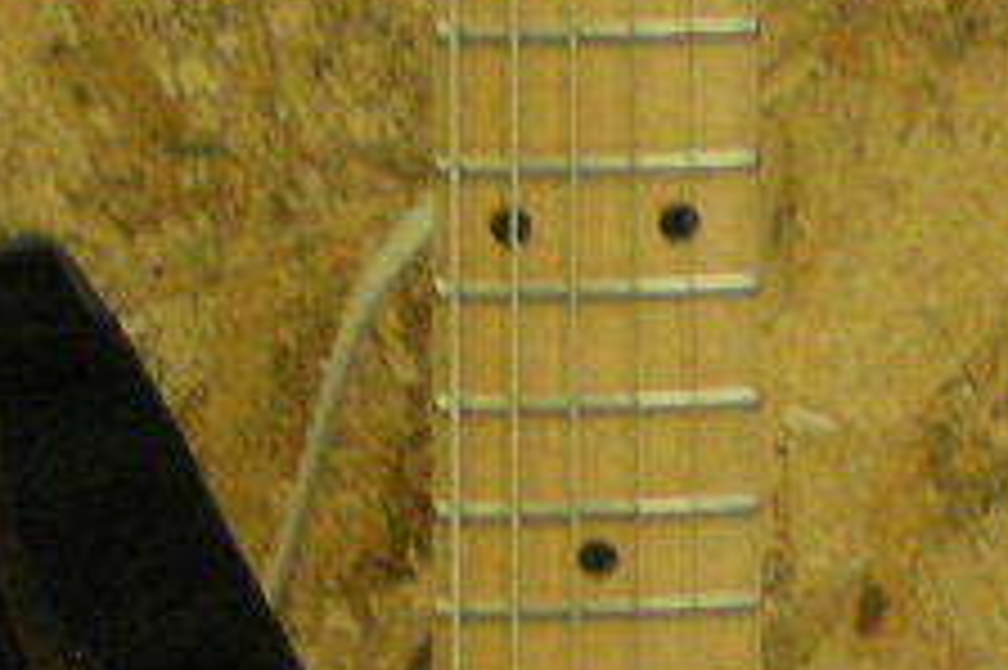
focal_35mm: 181
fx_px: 5064
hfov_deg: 11.3
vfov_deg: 7.4
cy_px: 1012
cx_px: 778
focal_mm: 6.3
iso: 200
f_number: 3.1
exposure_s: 1/30
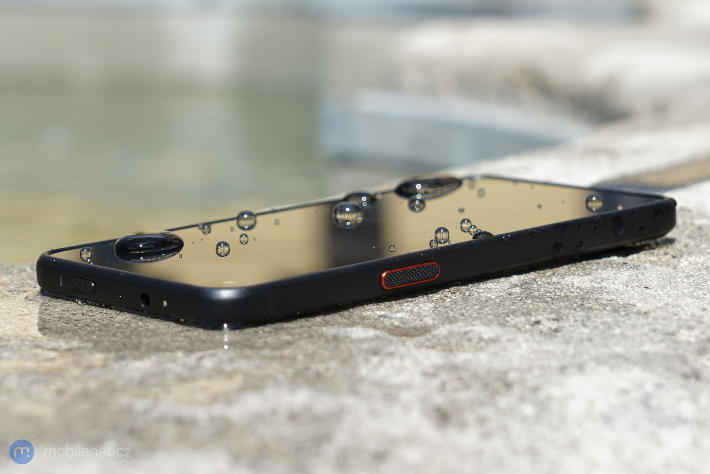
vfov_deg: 19.5
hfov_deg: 28.8
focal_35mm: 70
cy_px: 237
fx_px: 1380
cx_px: 355
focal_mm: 70
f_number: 7.1
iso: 100
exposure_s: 1/160
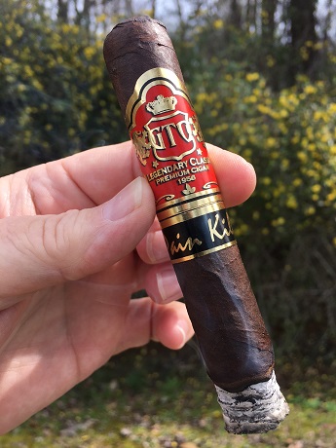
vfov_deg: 61.7
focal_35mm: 29
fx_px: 375
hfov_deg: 48.2
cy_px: 224
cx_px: 168
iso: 25
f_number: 2.2
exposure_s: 1/534
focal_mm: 4.15
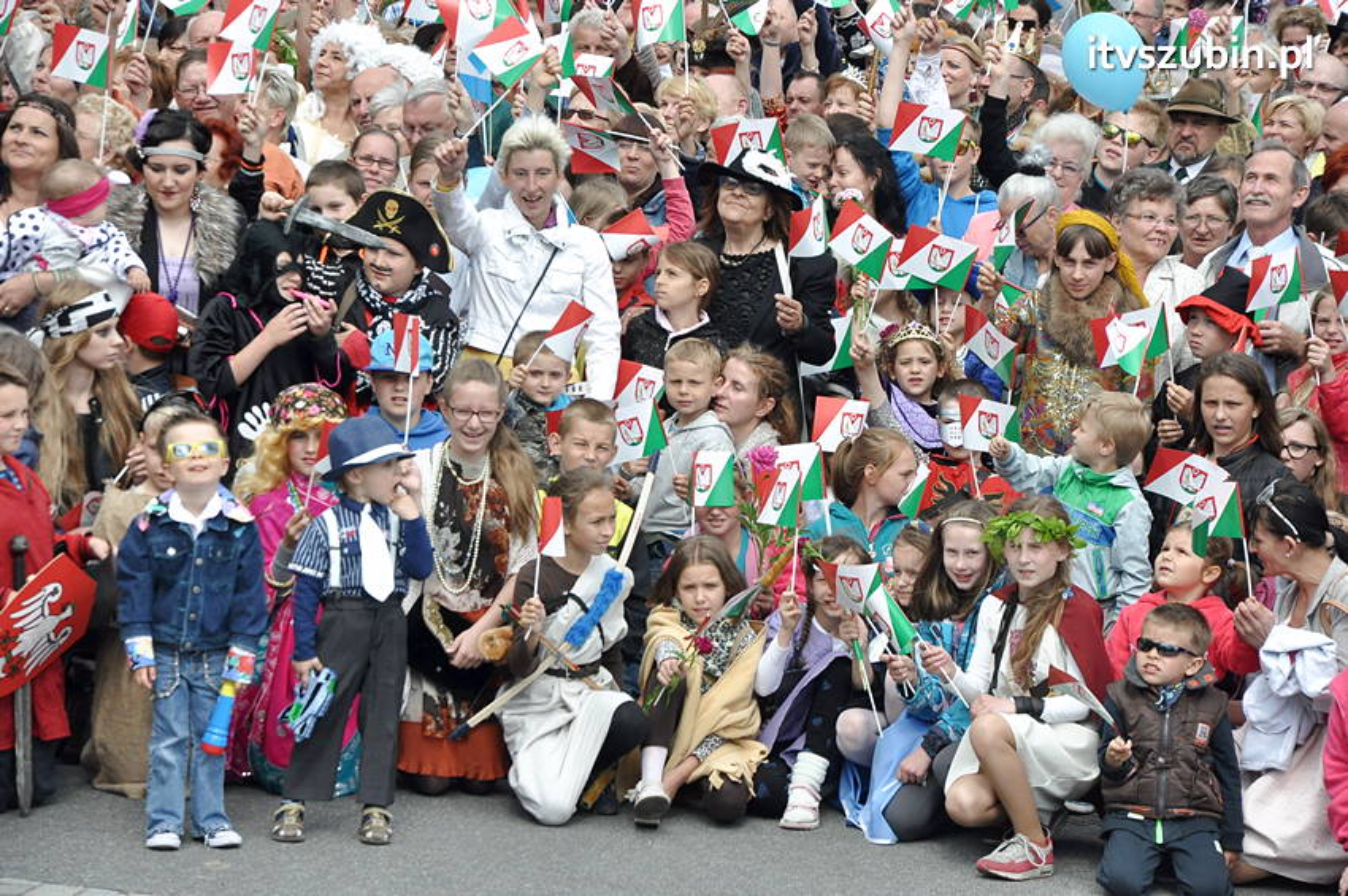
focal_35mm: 158
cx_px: 674
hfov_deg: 13.1
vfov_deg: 8.7
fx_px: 5892
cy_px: 448
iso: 1250
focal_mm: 105
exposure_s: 1/2000
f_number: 9
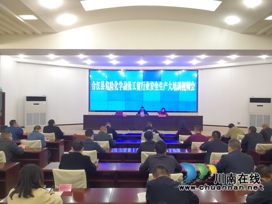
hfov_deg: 65.3
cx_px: 136
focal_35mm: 27
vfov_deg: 51.4
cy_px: 102
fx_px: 212
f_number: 1.8
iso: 250
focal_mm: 3.95
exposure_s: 1/50
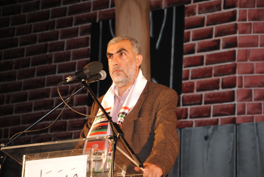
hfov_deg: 17.0
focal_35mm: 120
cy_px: 88
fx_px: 881
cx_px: 132
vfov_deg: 11.5
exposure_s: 1/60
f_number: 5.3
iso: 400
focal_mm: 80
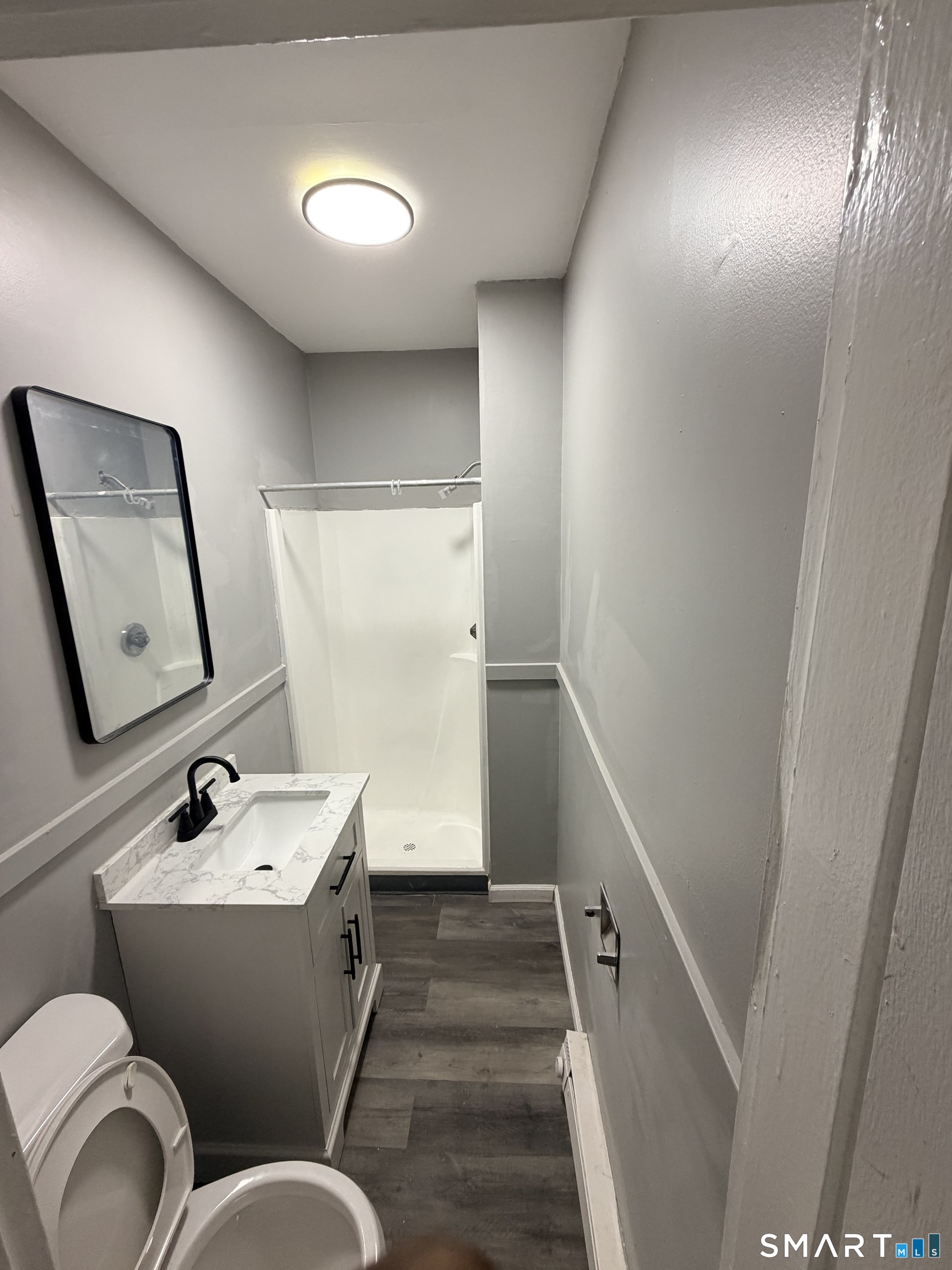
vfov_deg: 102.1
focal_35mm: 14
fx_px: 513
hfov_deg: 85.7
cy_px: 635
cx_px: 476
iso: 250
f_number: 2.2
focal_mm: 2.22
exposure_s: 1/120
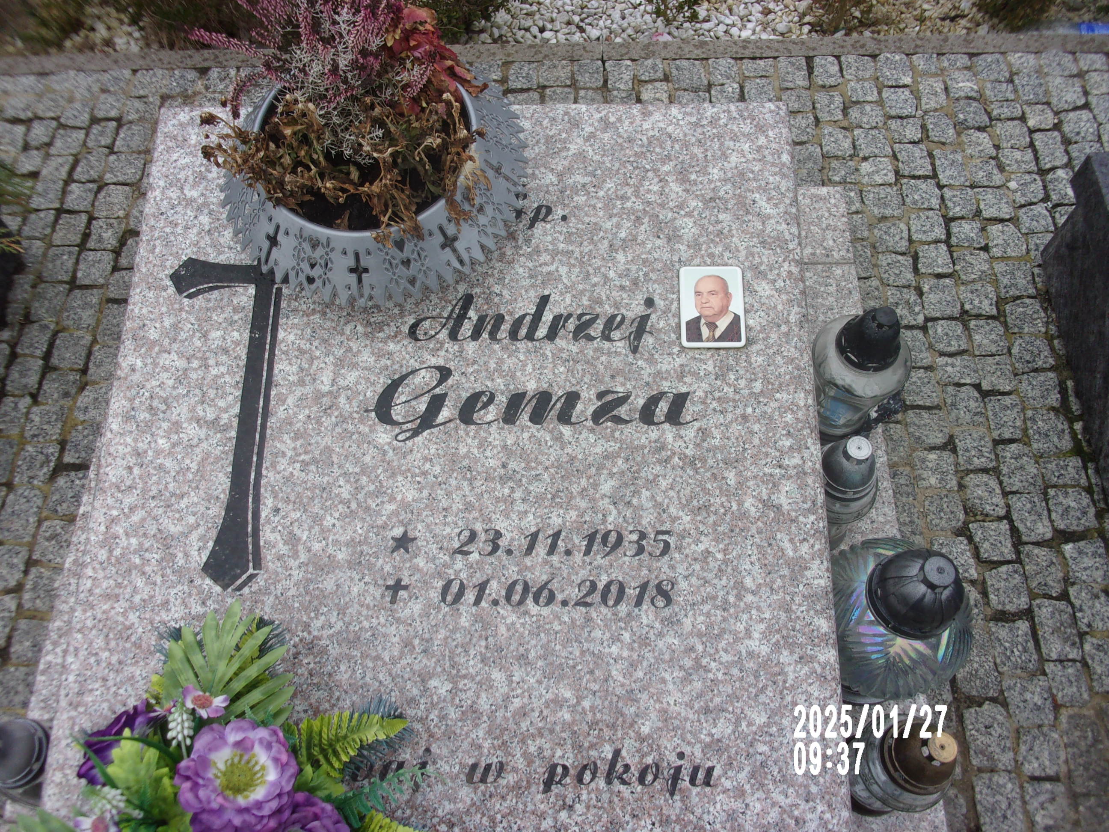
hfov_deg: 63.4
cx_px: 554
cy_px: 416
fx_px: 897
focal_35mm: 28
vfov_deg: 49.7
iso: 80
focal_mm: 5.1
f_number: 3.9
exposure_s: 1/100
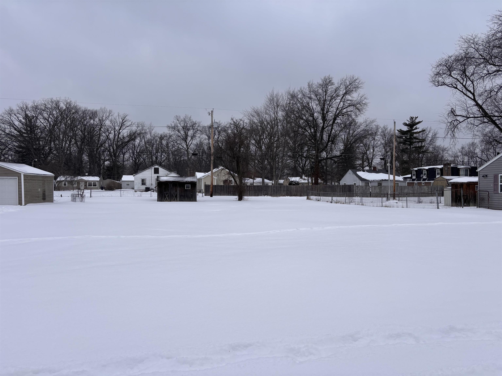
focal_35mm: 26
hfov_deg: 67.3
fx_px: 377
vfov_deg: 53.1
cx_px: 251
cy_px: 188
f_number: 1.6
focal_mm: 5.96
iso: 50
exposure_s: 1/329
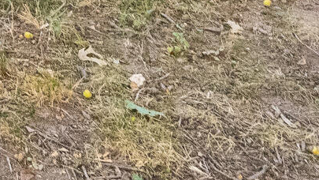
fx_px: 1049
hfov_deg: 14.4
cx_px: -320
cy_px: -542
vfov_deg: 7.2
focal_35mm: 124
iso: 4000
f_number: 9
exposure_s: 1/100
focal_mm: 16
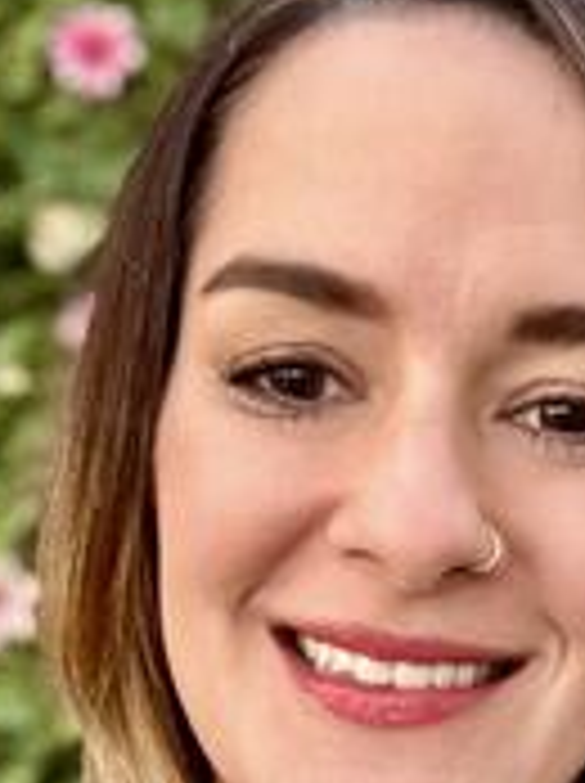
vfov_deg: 27.3
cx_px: 468
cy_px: 688
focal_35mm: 69
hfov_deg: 21.0
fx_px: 1559
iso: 80
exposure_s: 1/92
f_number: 1.9
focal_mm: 2.69
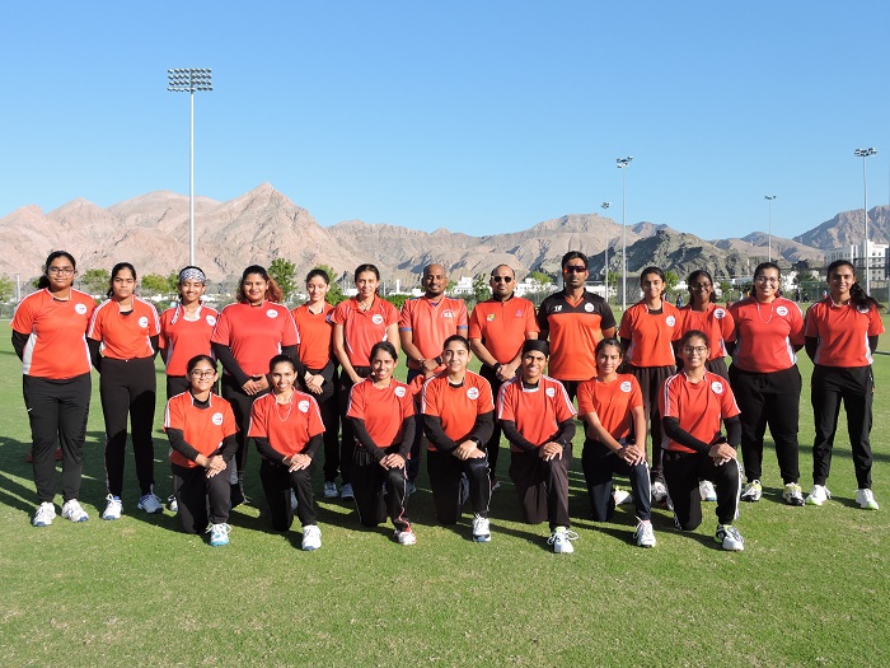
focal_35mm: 30
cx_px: 445
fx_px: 771
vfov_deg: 46.8
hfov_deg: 60.0
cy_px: 334
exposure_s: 1/800
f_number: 3.5
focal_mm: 5.4
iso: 100
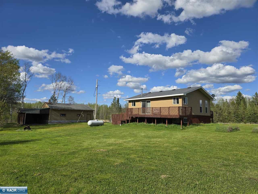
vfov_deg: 58.9
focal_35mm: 23
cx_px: 129
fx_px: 171
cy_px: 97
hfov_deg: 73.9
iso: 12
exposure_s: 1/1142
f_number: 1.7
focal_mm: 6.3
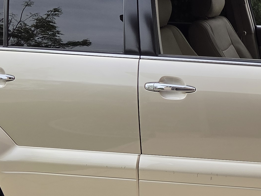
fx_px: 656
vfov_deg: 17.0
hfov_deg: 21.5
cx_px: 278
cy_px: 90
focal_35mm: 87
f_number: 1.8
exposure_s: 1/3798
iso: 80
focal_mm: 5.4
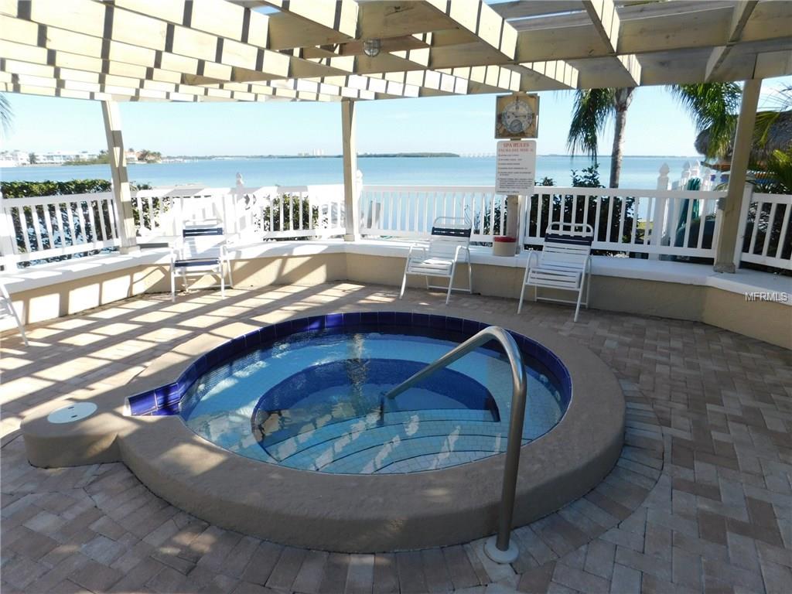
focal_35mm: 23
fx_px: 526
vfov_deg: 58.9
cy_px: 297
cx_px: 396
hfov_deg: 73.9
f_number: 3
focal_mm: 4
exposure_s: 1/800
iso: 125
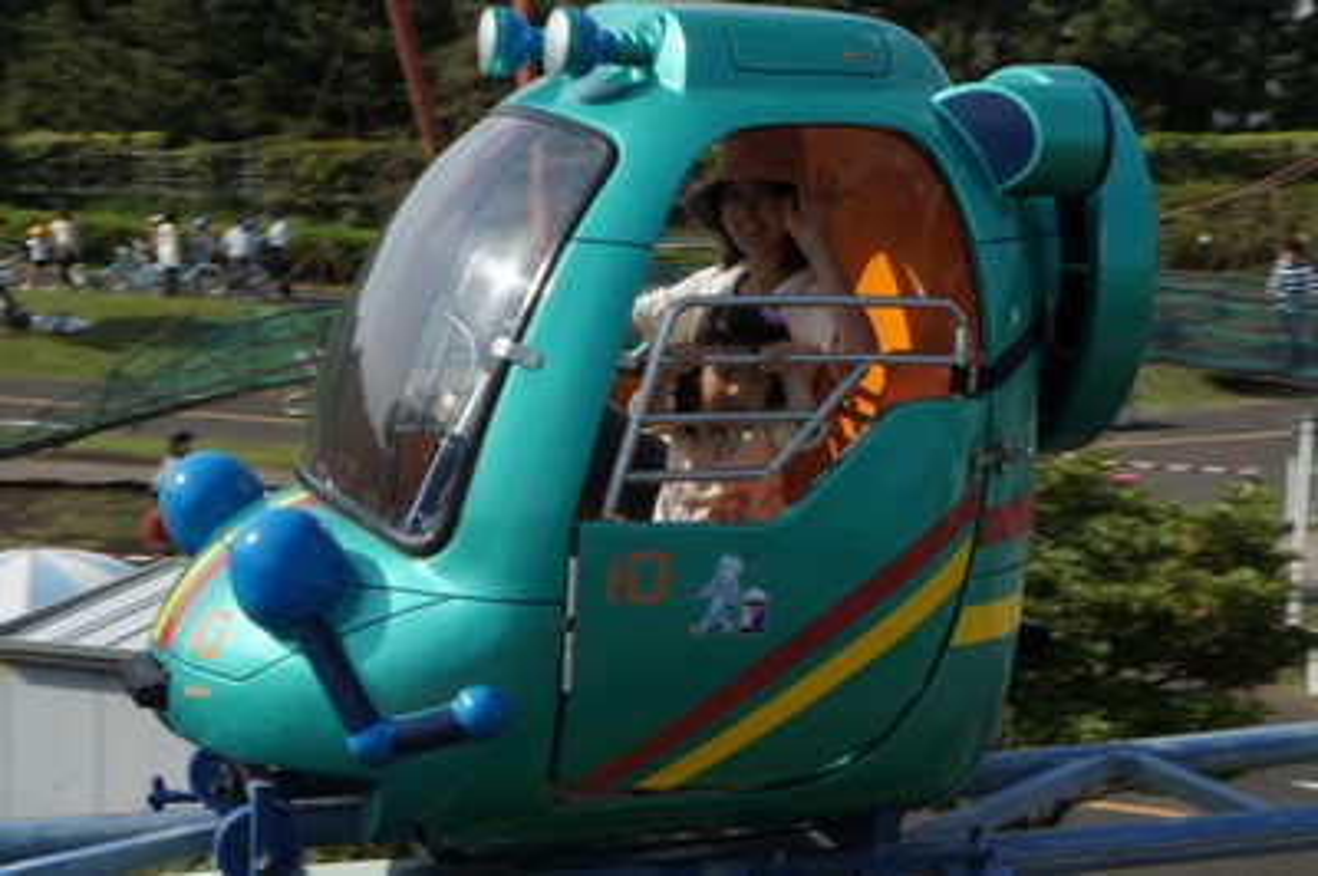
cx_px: 659
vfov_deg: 17.1
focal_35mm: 80
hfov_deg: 25.5
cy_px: 438
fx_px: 2908
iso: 200
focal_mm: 53
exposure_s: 1/30
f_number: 32
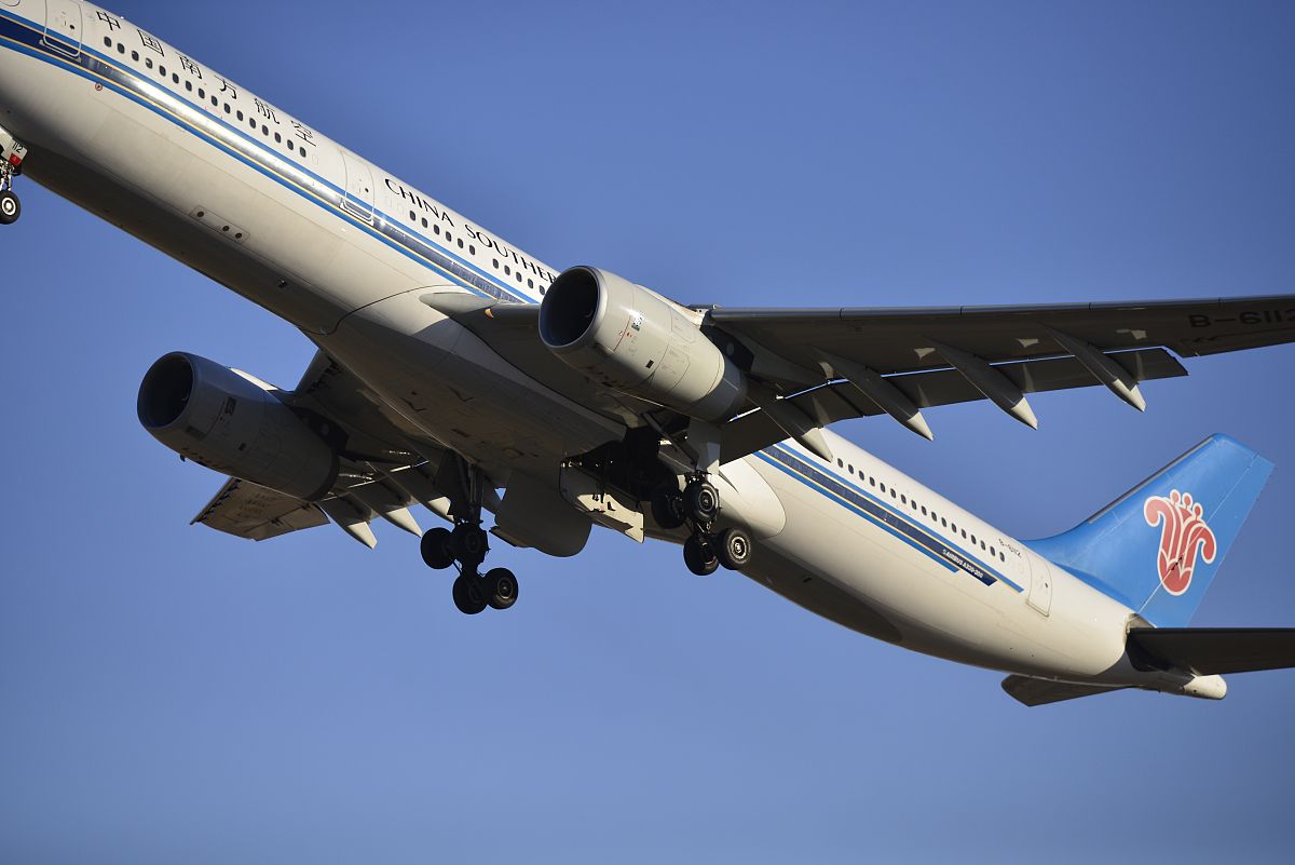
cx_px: 648
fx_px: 7017
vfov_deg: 7.0
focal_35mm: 195
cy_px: 432
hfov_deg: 10.5
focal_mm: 195
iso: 320
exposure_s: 1/3200
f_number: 4.5
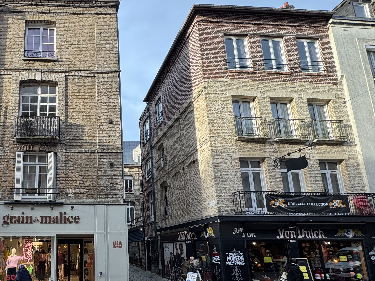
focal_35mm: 25
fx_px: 271
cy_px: 199
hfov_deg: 64.5
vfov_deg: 53.2
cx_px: 86
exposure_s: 1/128
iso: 40
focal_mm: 2.22
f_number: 2.2
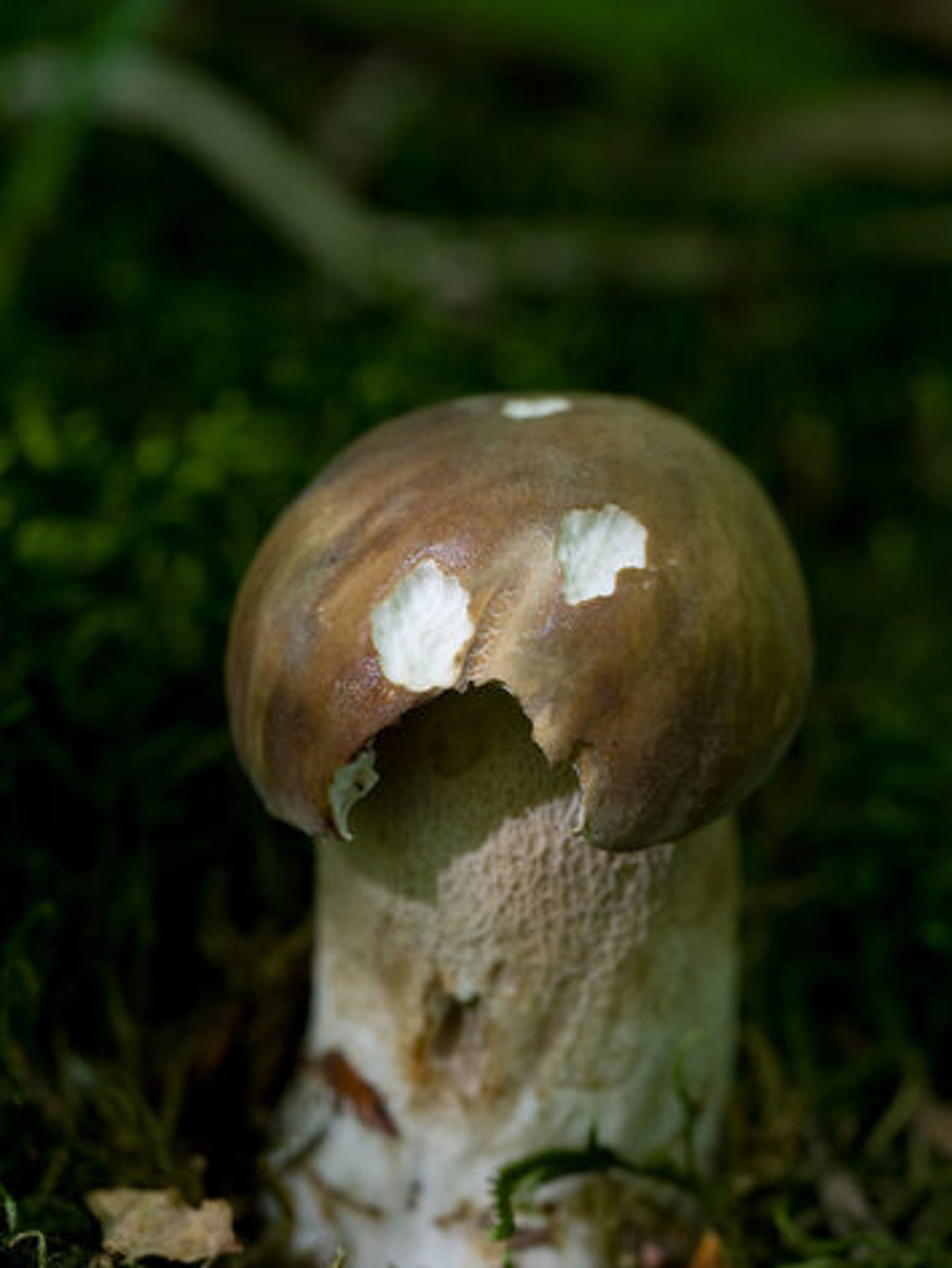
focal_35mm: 67
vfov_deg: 28.9
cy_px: 708
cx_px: 532
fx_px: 2456
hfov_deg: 21.9
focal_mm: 55
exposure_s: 1/160
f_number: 5.6
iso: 1000
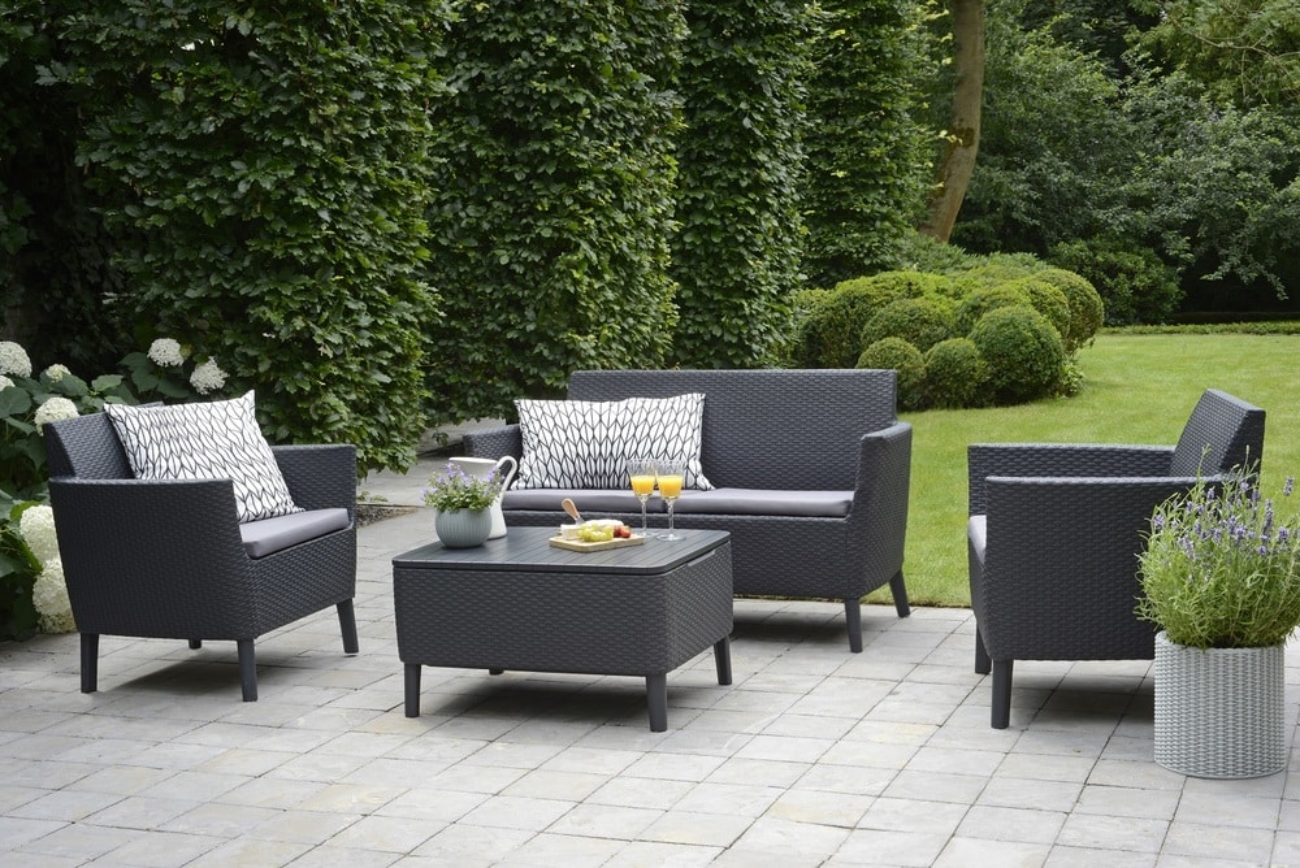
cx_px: 650
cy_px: 434
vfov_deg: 27.0
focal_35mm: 50
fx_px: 1807
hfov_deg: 39.6
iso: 200
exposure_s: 1/25
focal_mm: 50
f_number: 16
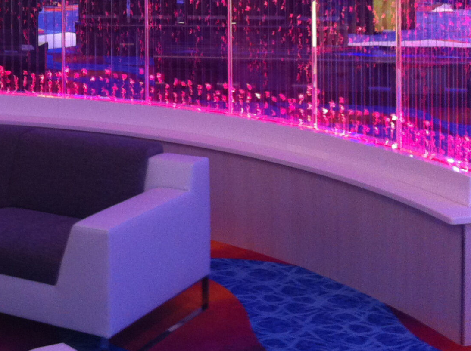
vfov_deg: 17.3
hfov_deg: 23.1
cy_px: -38
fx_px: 1114
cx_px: 19
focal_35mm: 82
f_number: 2.8
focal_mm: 3.85
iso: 160
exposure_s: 1/15
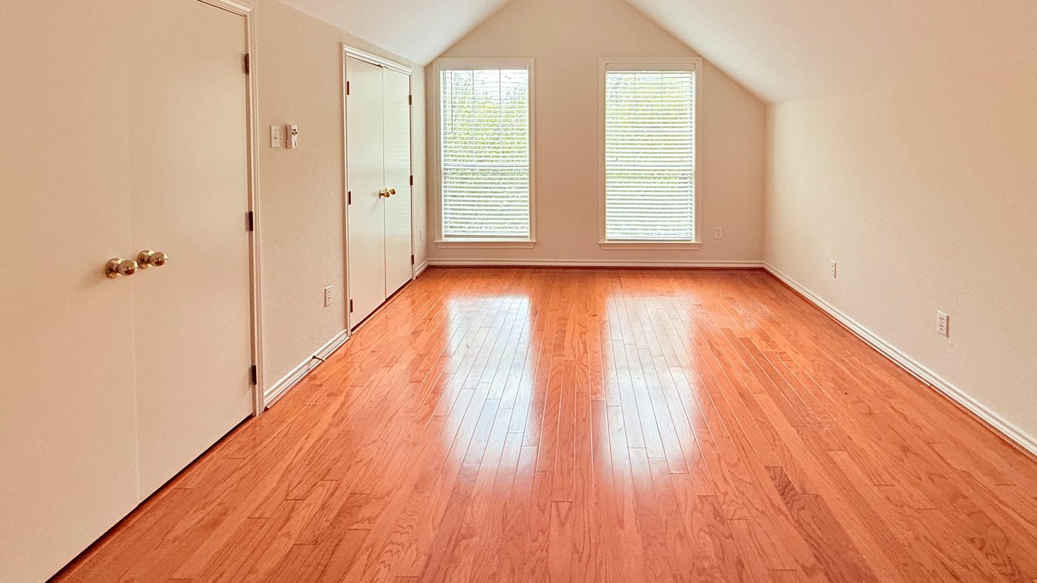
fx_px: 495
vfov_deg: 58.2
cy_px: 154
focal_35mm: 18
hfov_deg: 92.3
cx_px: 574
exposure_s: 1/99
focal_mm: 2.22
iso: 80
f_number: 2.2
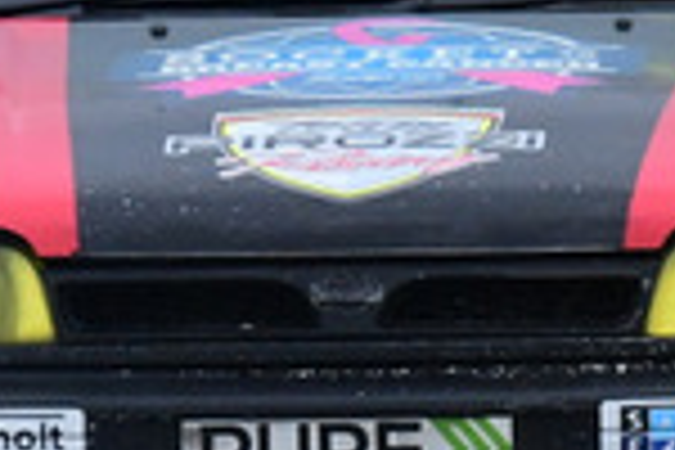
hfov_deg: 0.6
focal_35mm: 3673
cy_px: 40
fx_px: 68863
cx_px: 274
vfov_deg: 0.4
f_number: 10
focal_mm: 460
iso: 2000
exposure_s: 1/640
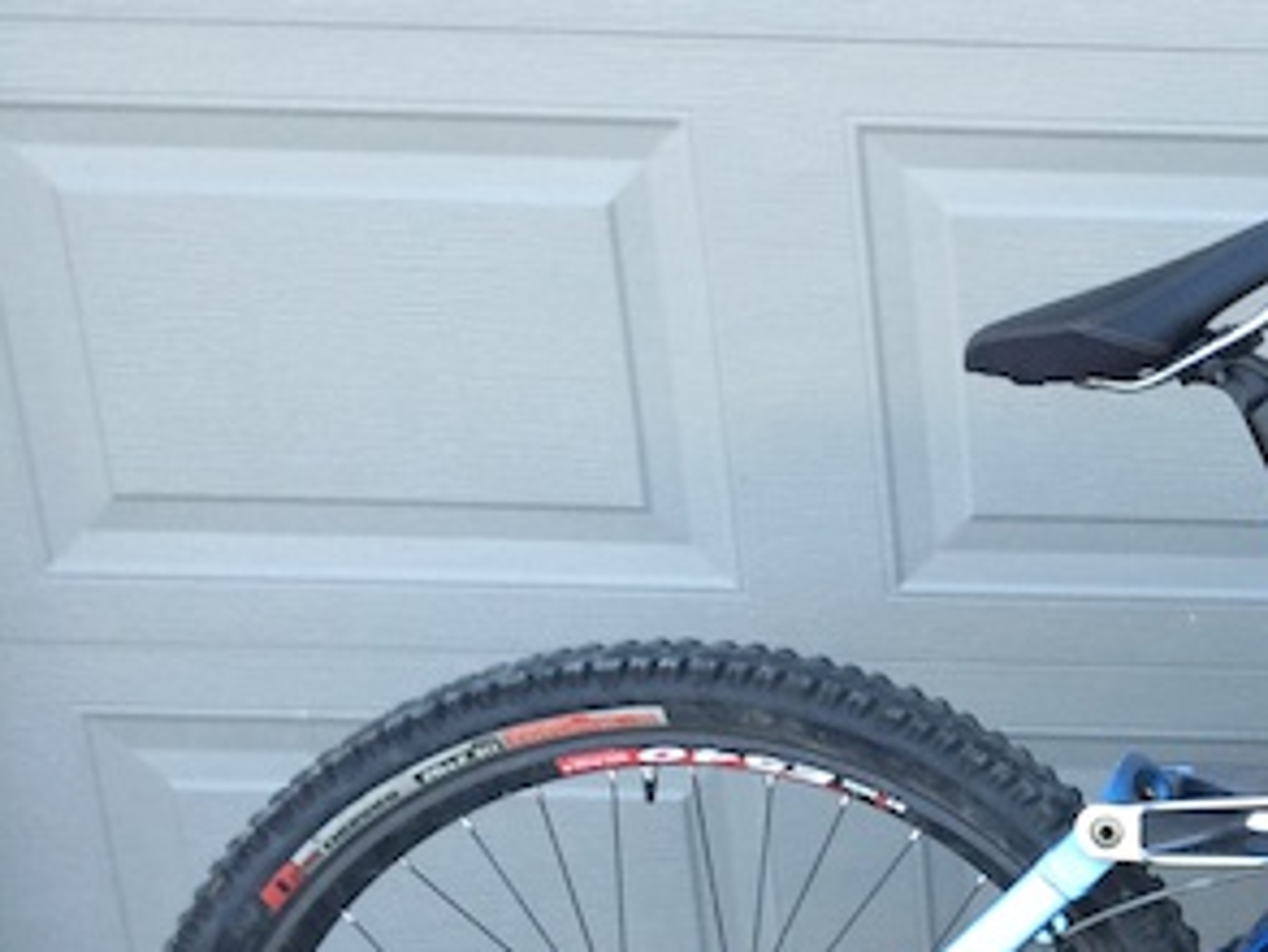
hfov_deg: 21.2
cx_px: 1718
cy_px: 714
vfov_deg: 17.9
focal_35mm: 82
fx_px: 3005
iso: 64
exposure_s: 1/120
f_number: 2.2
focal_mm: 4.12
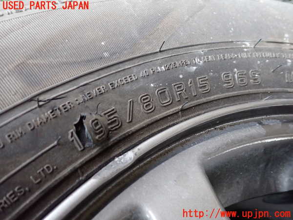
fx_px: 254
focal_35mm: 30
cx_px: 146
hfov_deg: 60.0
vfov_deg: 46.8
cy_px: 110
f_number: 2.3
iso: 640
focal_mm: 5.4
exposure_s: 1/80
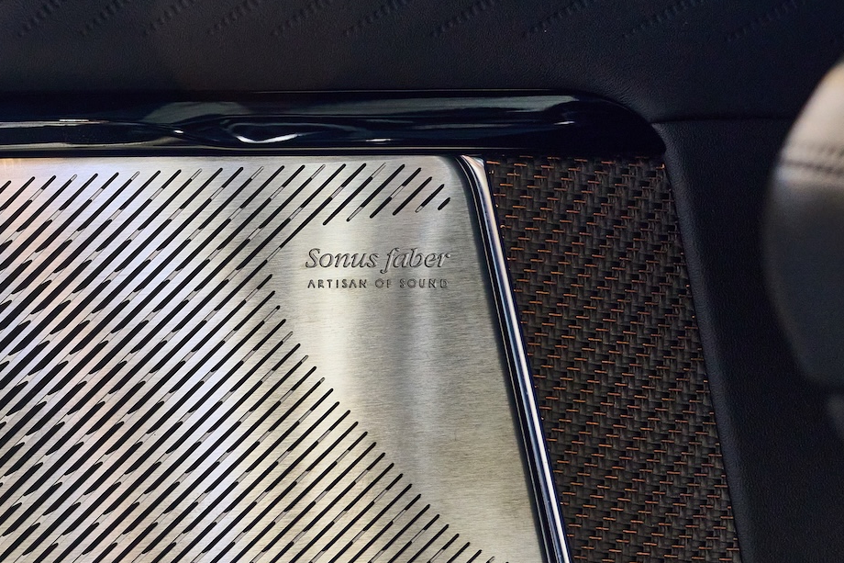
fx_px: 2275
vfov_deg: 14.1
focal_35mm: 97
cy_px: 329
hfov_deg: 20.4
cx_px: 14
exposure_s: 1/100
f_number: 2.8
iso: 800
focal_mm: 31
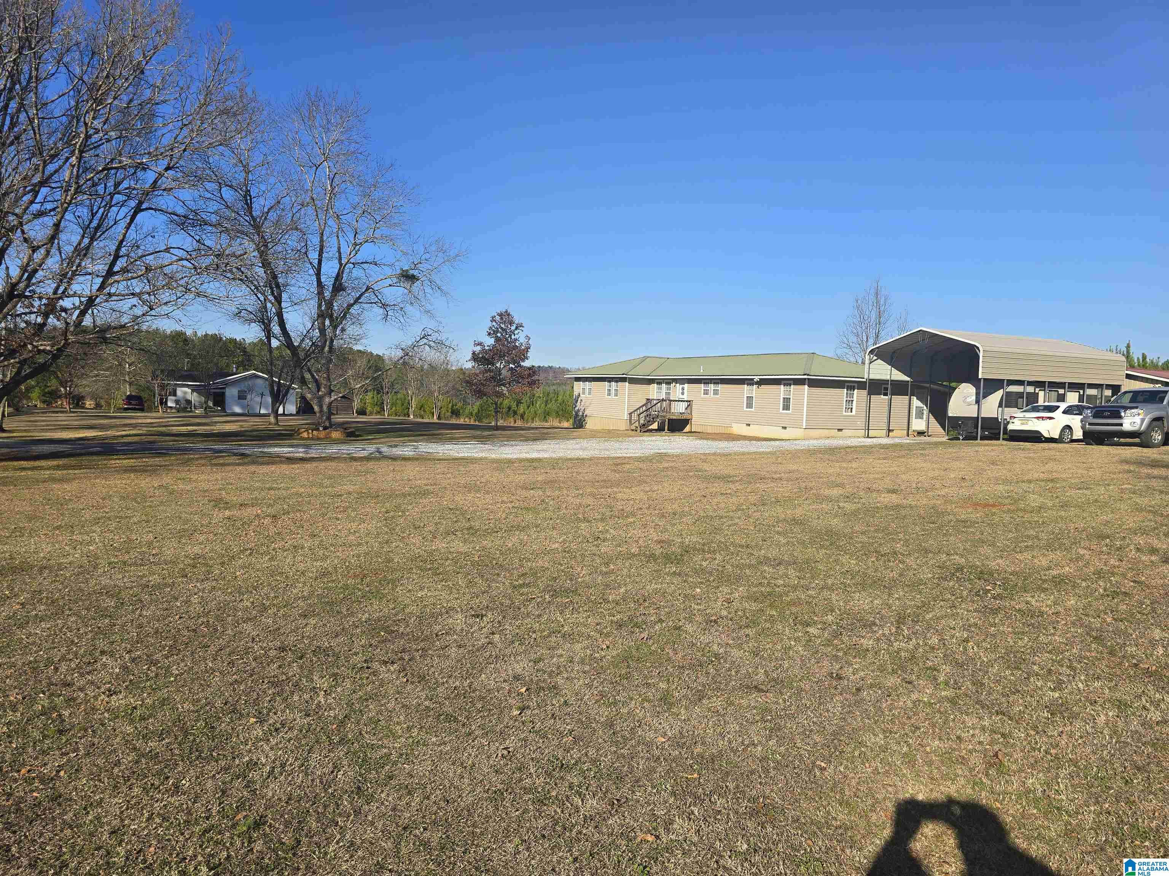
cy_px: 438
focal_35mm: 23
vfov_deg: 58.9
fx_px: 777
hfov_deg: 73.9
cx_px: 584
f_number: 1.7
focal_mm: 6.3
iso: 12
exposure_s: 1/878
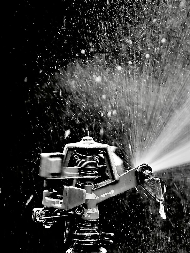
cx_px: 160
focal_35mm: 435
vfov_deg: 4.6
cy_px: 134
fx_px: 3184
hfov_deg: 3.4
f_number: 5.3
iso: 720
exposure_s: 1/125
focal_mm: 155
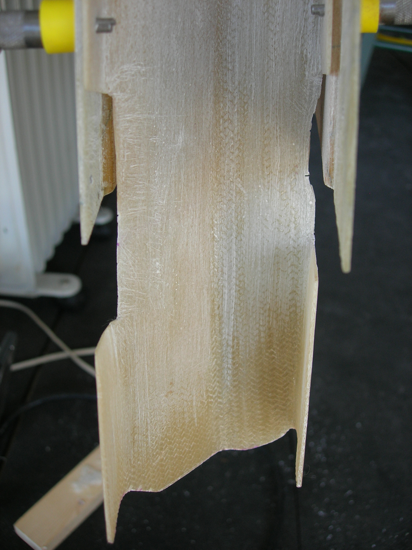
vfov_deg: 49.0
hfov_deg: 37.7
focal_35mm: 38
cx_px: 206
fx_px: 603
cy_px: 275
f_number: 2.8
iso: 64
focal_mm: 7.8
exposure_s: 1/95.6
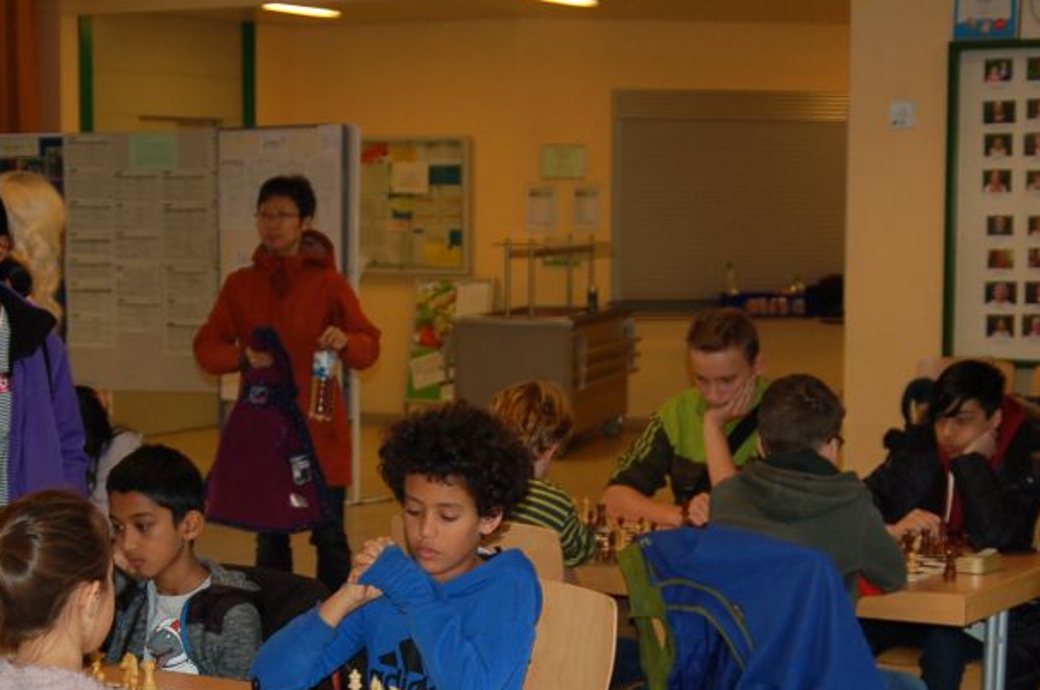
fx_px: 2481
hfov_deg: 23.7
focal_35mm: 86
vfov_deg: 15.7
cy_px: 568
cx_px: 485
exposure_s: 1/60
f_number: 3.5
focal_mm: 34
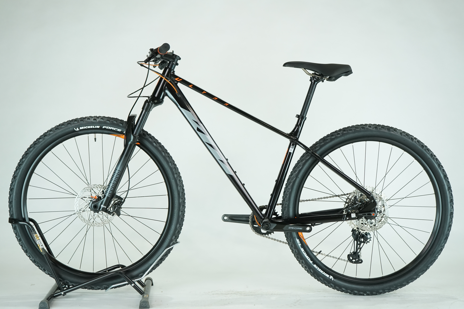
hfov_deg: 36.2
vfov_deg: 24.6
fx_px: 709
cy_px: 154
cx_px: 232
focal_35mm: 55
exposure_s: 1/200
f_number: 5.6
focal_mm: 55
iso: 1600
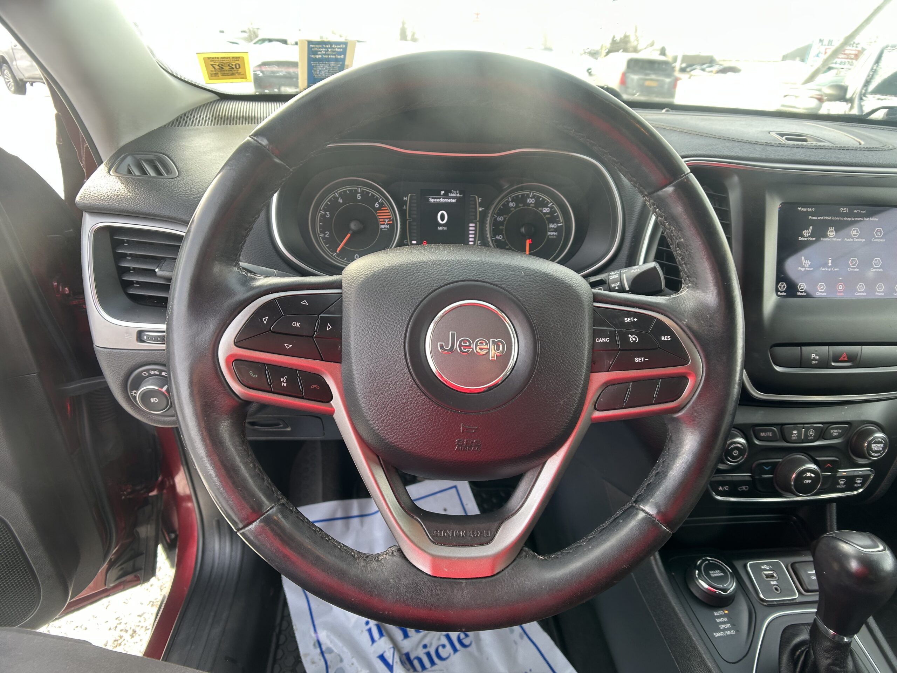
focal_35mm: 26
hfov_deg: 67.3
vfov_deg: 53.1
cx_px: 448
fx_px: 674
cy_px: 336
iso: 40
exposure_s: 1/121
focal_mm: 5.7
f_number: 1.5
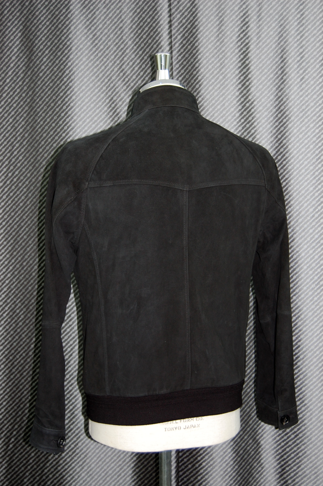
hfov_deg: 28.0
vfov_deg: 41.1
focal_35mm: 48
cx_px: 162
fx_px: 647
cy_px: 243
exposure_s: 1/60
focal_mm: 32
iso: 400
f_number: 4.5
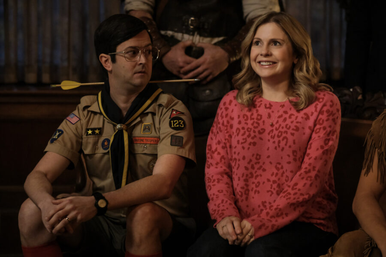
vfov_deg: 16.3
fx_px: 901
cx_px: 193
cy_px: 128
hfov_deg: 24.2
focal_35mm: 84
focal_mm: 56
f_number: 2
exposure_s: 1/160
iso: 6400
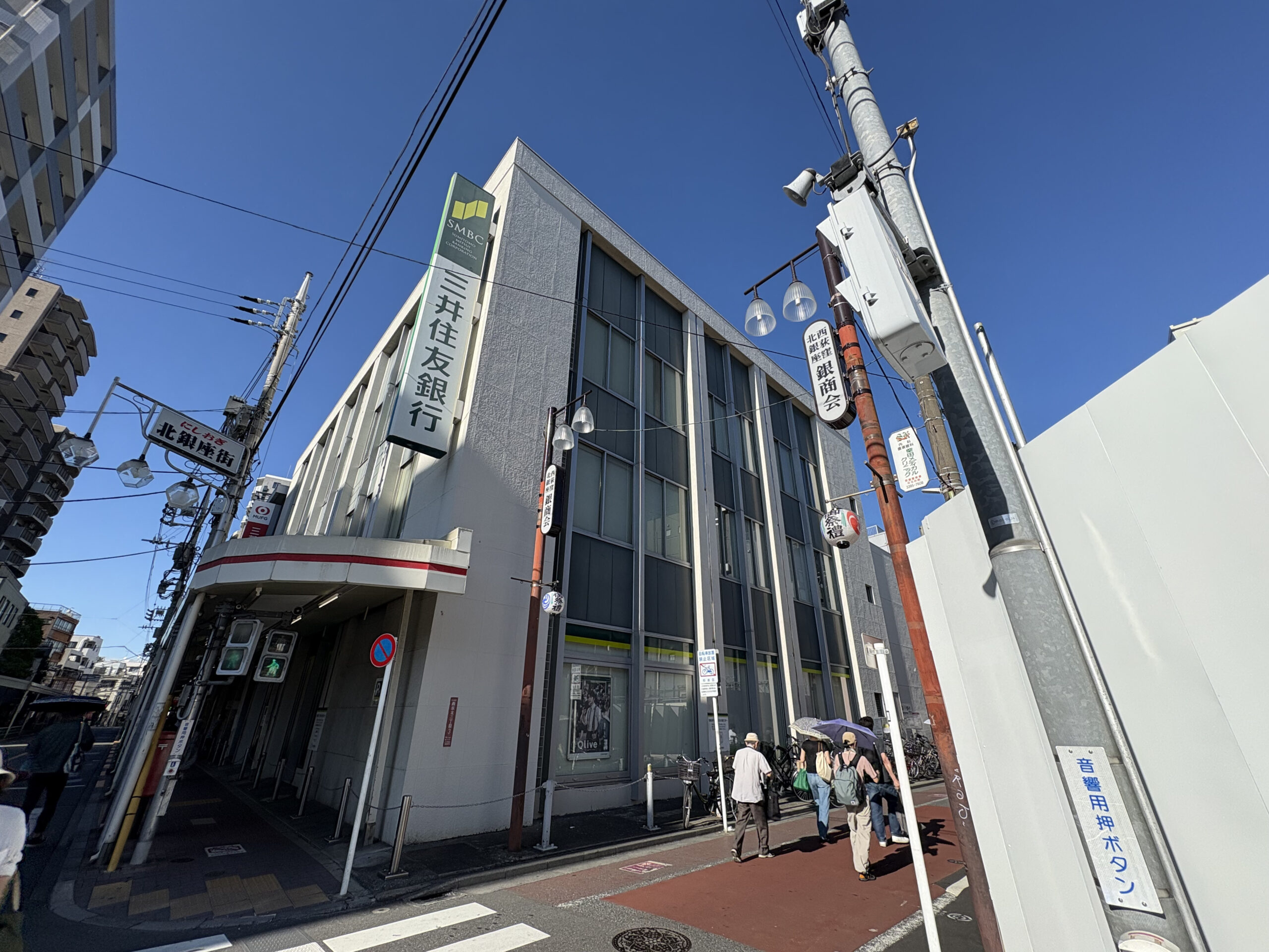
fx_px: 513
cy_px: 476
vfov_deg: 85.7
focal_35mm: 14
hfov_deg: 102.1
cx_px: 634
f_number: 2.2
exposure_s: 1/1370
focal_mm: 2.22
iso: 50
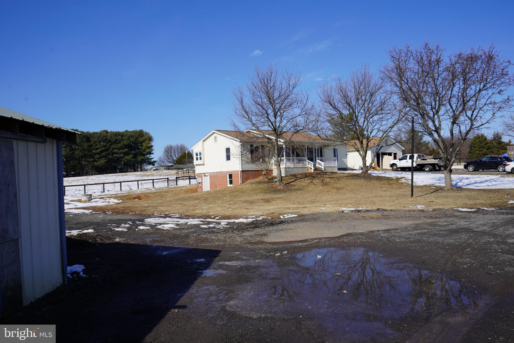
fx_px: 400
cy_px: 172
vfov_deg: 46.4
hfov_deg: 65.5
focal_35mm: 28
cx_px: 257
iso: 100
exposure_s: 1/250
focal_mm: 28
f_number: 10
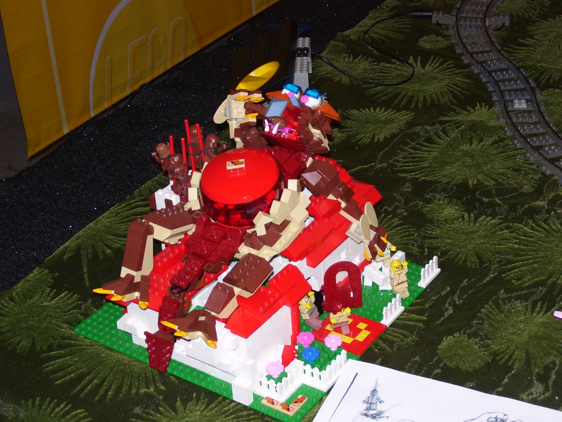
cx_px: 281
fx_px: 1136
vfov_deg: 21.0
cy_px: 211
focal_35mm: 70
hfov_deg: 27.8
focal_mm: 11.6
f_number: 4
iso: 80
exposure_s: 1/90
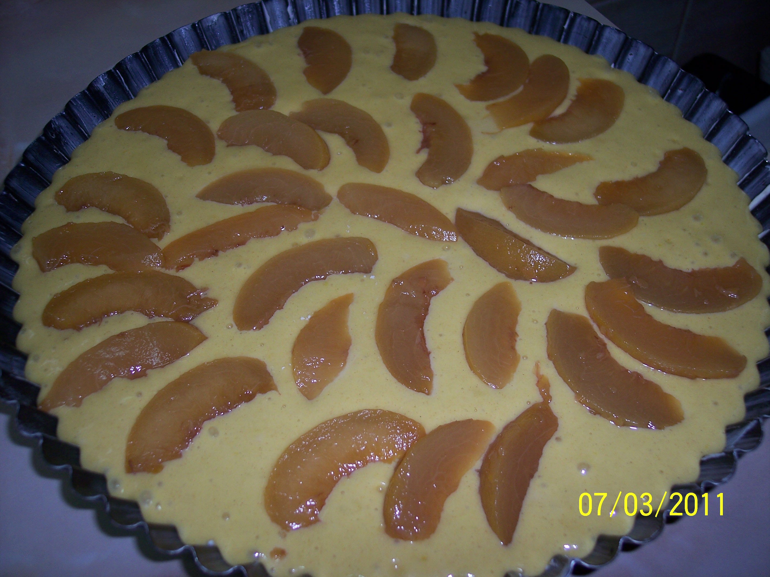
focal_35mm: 39
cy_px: 288
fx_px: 868
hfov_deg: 47.9
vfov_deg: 36.8
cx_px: 385
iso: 100
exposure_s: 1/60
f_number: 2.8
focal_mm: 8
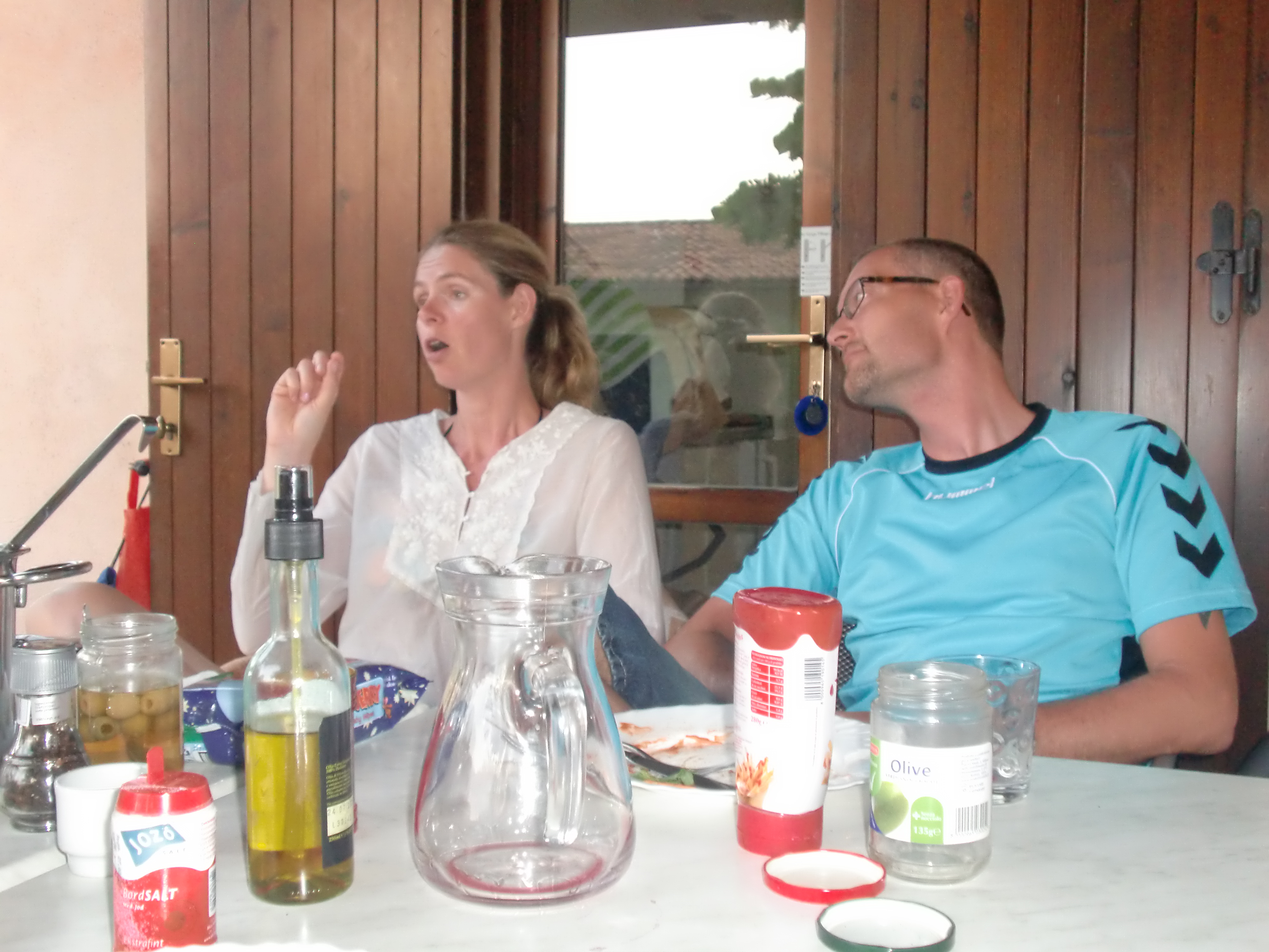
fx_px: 1320
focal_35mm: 36
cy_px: 476
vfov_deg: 39.7
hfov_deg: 51.4
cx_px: 634
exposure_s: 1/60
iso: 400
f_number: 3.1
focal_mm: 6.51
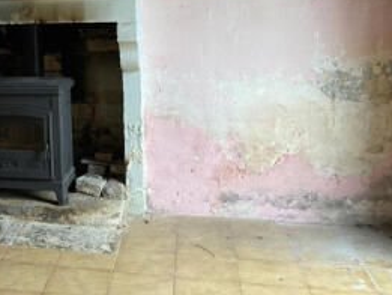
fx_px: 657
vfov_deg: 24.7
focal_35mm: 58
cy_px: 47
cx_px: -8
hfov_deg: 30.6
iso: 640
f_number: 1.8
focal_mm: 4.25
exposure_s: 1/33
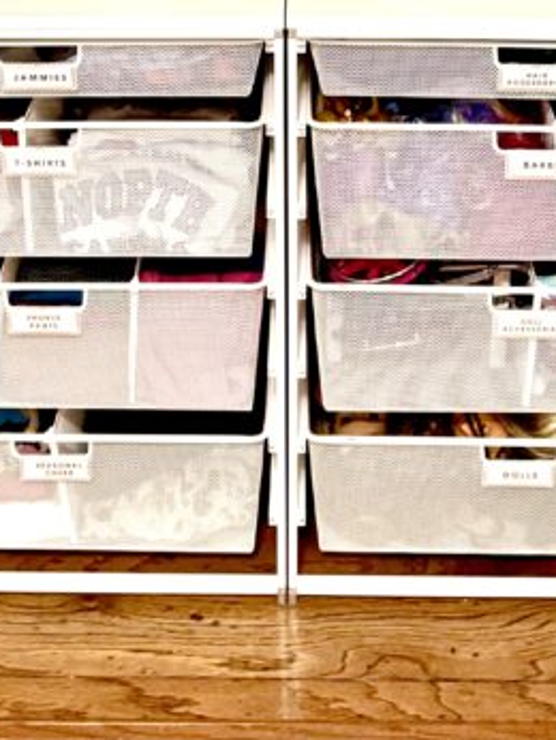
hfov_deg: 20.7
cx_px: 276
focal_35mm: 71
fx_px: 1519
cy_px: -248
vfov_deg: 23.8
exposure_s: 1/60
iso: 640
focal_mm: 6.76
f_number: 1.78
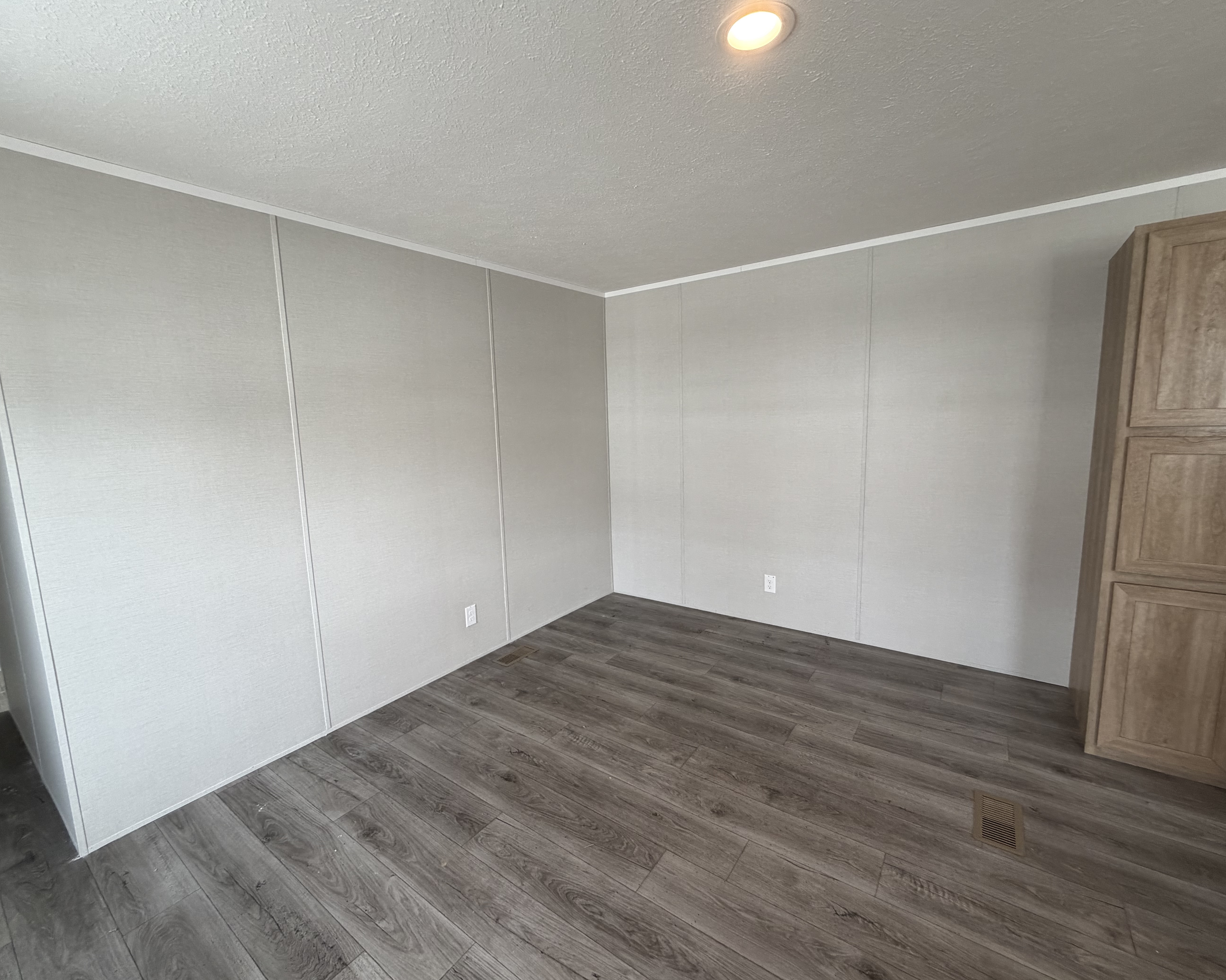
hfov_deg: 96.8
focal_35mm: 15
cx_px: 591
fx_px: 544
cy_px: 487
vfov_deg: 84.0
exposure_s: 1/120
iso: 200
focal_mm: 2.22
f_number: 2.2
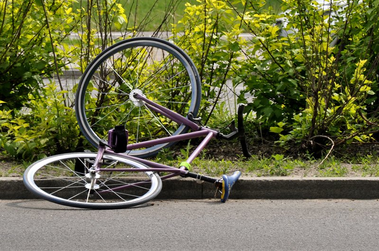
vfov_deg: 8.7
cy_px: 126
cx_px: 190
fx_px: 1656
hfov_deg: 13.1
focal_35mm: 158
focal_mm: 105
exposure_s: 1/250
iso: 200
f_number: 8
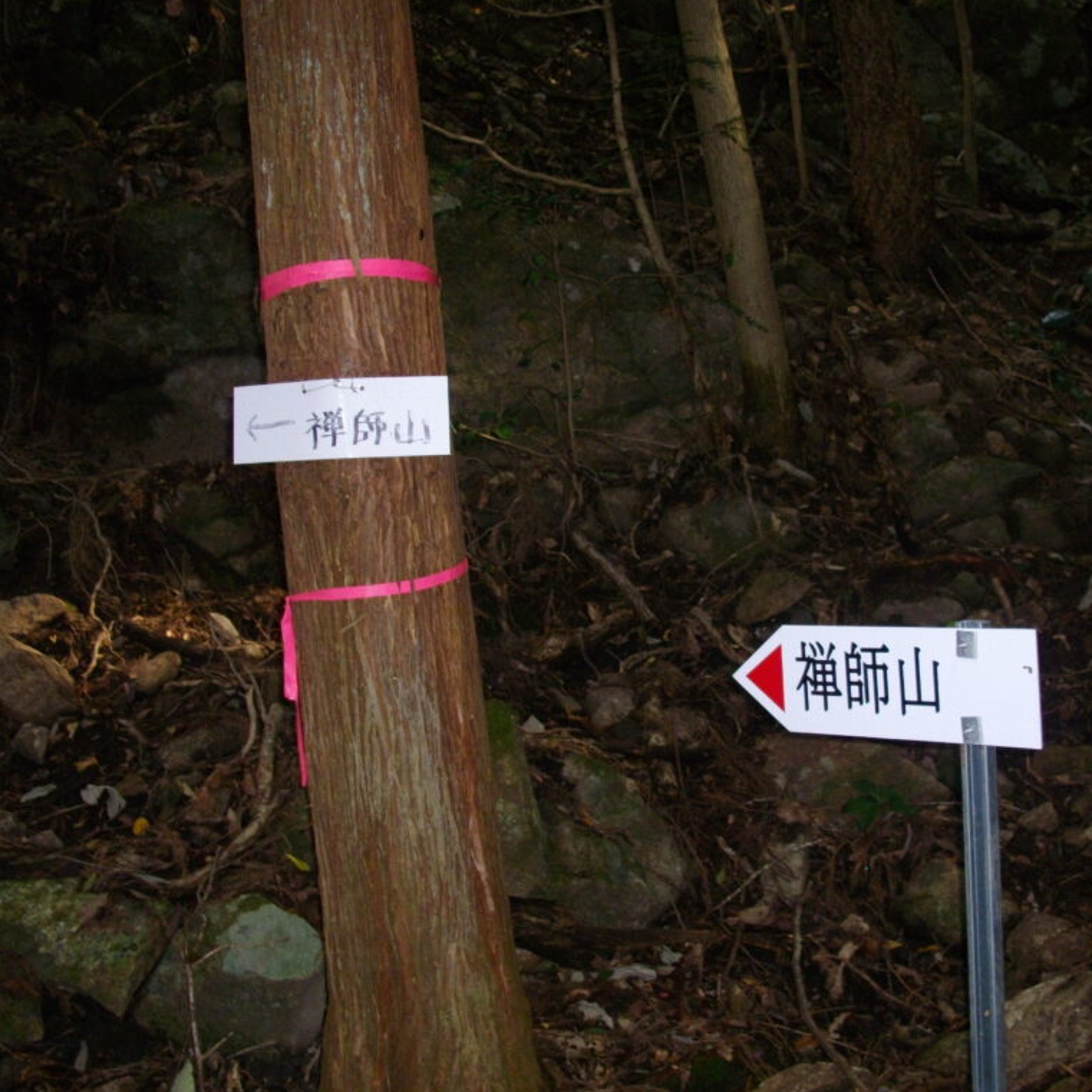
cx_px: 618
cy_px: 548
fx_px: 1570
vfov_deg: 38.3
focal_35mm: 44
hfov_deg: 38.3
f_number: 2.8
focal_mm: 6.2
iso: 200
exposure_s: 1/50
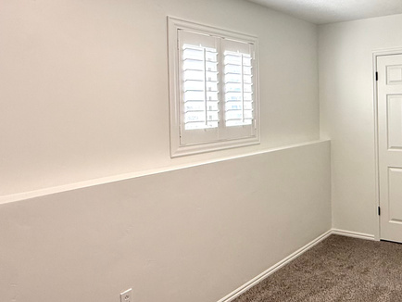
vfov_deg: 42.6
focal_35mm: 33
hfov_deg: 51.5
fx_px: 383
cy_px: 111
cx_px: 327
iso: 64
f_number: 2.2
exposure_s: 1/99
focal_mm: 2.22
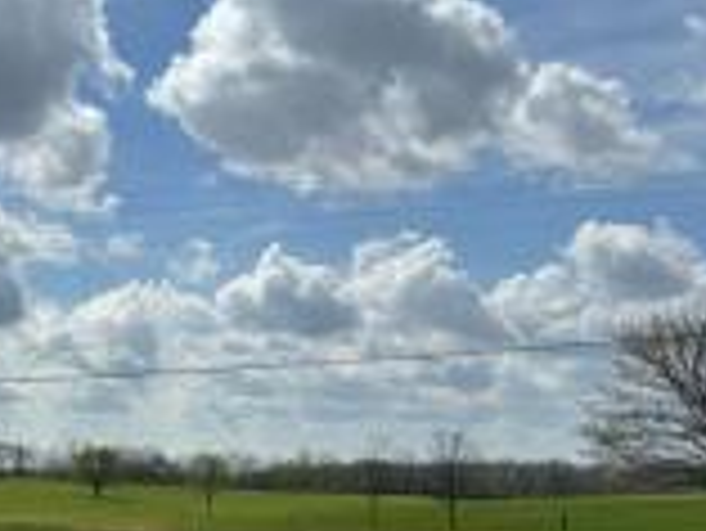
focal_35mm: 66
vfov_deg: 21.9
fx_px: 1347
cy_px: 450
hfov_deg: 27.3
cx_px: -38
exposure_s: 1/9091
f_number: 1.6
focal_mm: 5.96
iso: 50
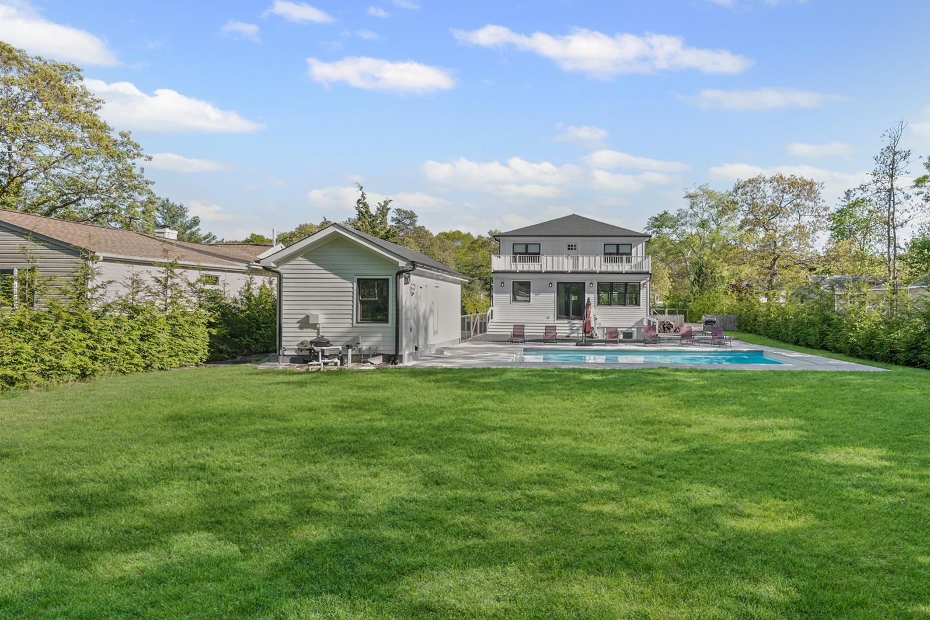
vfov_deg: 67.4
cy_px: 306
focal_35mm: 18
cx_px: 570
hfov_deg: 88.5
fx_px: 465
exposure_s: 1/640
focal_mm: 14
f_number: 5
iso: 500
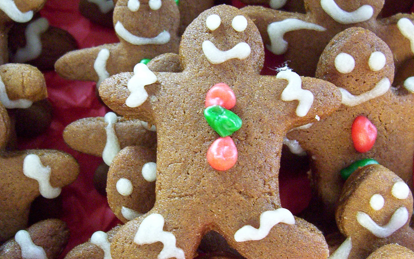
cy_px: 135
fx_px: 620
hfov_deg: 36.9
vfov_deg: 23.5
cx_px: 226
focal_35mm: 55
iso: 200
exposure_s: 1/27.2
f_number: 2.73
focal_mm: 5.77
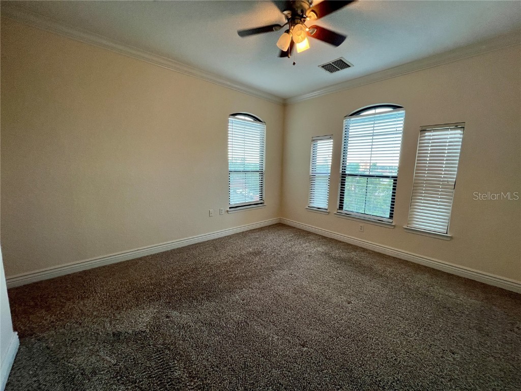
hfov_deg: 106.2
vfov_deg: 89.9
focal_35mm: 13
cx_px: 260
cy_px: 196
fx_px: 196
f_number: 1.8
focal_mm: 1.57
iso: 200
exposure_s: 1/120
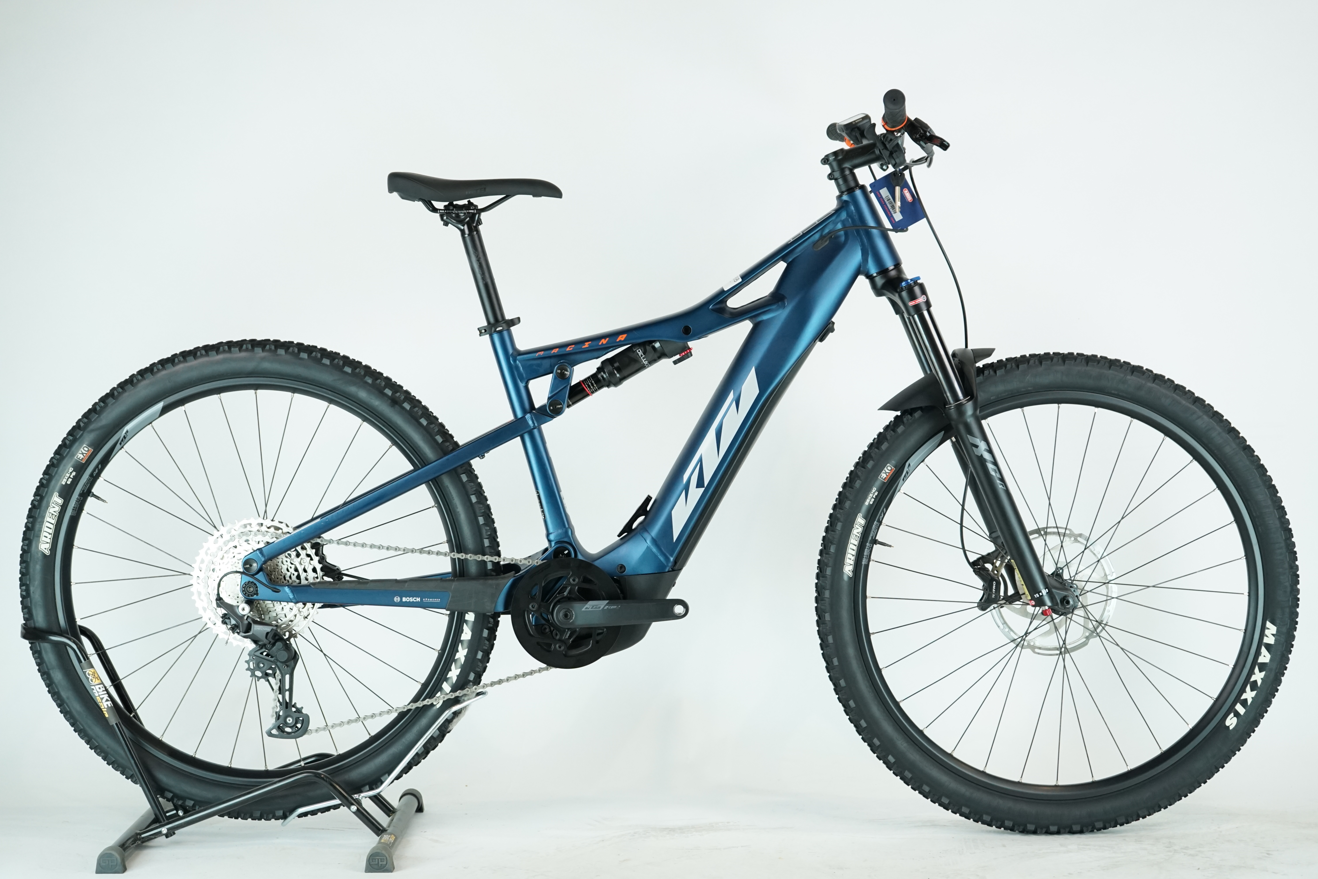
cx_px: 659
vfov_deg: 21.2
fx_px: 2343
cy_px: 440
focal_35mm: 64
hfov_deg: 31.4
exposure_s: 1/200
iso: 1600
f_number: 5.6
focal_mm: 64
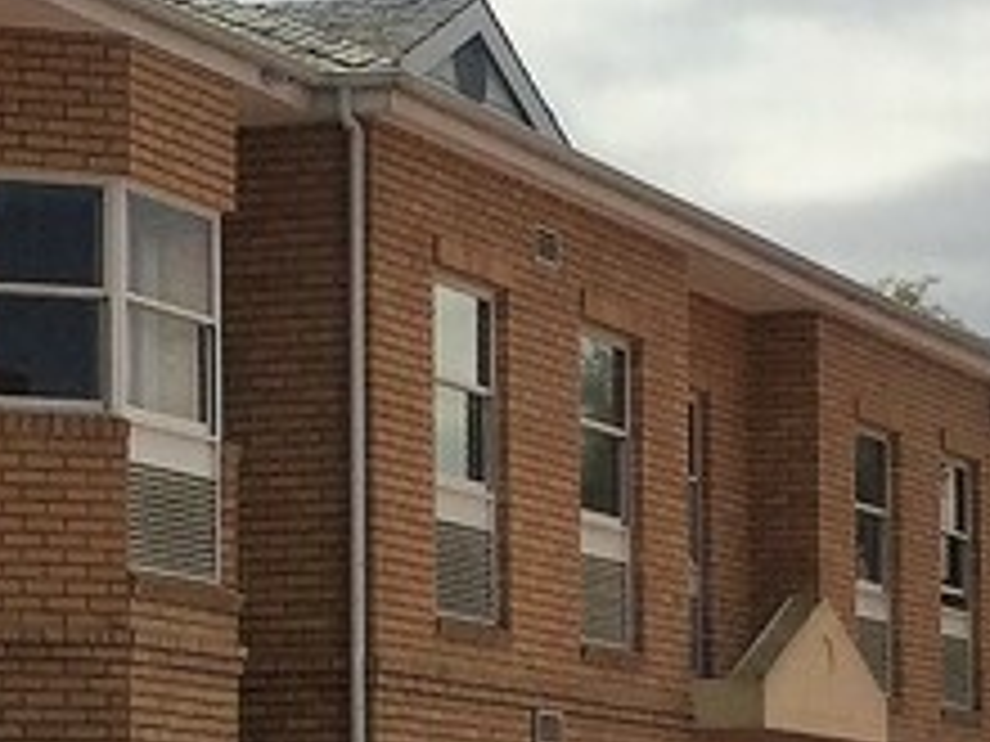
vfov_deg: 9.3
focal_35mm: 158
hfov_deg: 12.5
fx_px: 4519
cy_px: 755
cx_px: 621
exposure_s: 1/5650
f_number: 2.2
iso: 32
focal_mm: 4.15
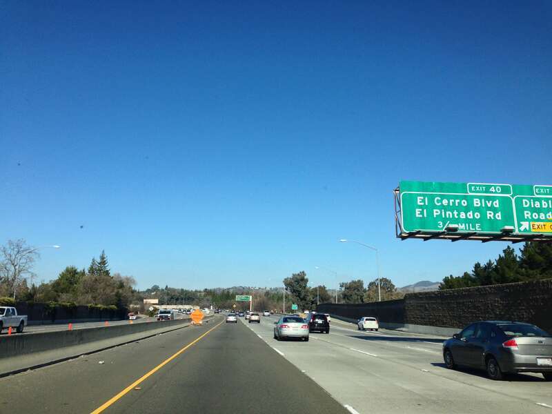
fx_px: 526
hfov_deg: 55.4
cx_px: 276
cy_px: 207
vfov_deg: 42.9
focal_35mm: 33
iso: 50
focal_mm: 4.12
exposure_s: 1/1595
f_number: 2.4
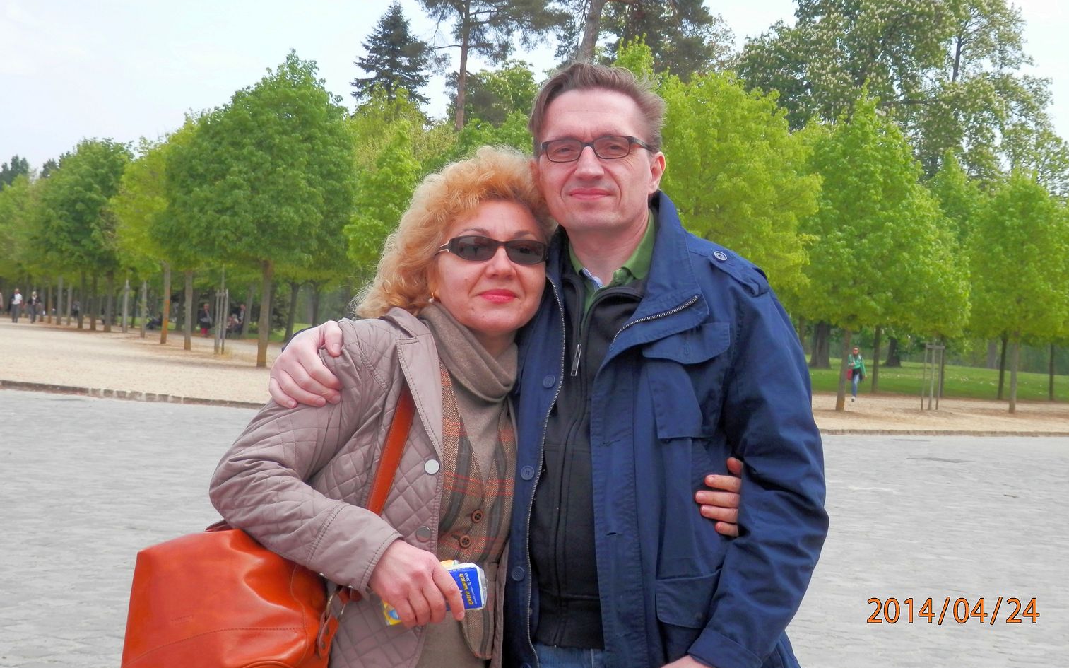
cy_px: 277
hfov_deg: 27.9
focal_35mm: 74
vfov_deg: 17.6
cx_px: 543
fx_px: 2155
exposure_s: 1/320
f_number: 4.4
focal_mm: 11.9
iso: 80
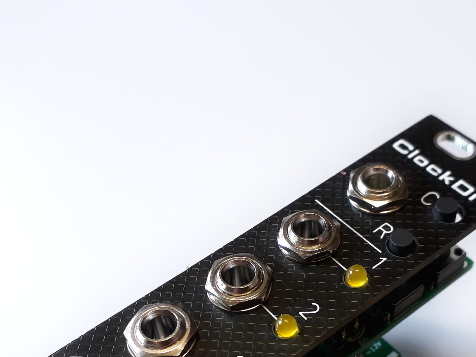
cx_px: 276
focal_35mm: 49
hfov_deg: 38.8
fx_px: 674
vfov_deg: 28.9
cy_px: 296
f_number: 1.9
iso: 50
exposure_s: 1/33
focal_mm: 3.6
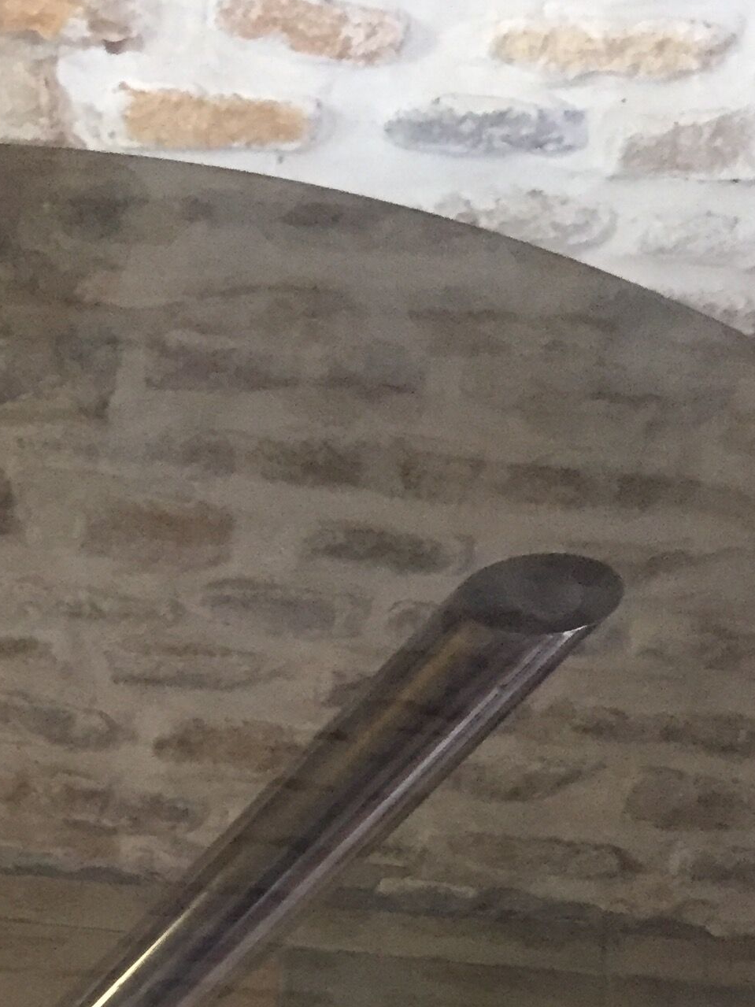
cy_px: 1172
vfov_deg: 24.2
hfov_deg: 19.2
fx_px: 2152
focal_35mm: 74
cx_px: -51
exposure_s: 1/25
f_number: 2.2
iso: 250
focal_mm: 4.15
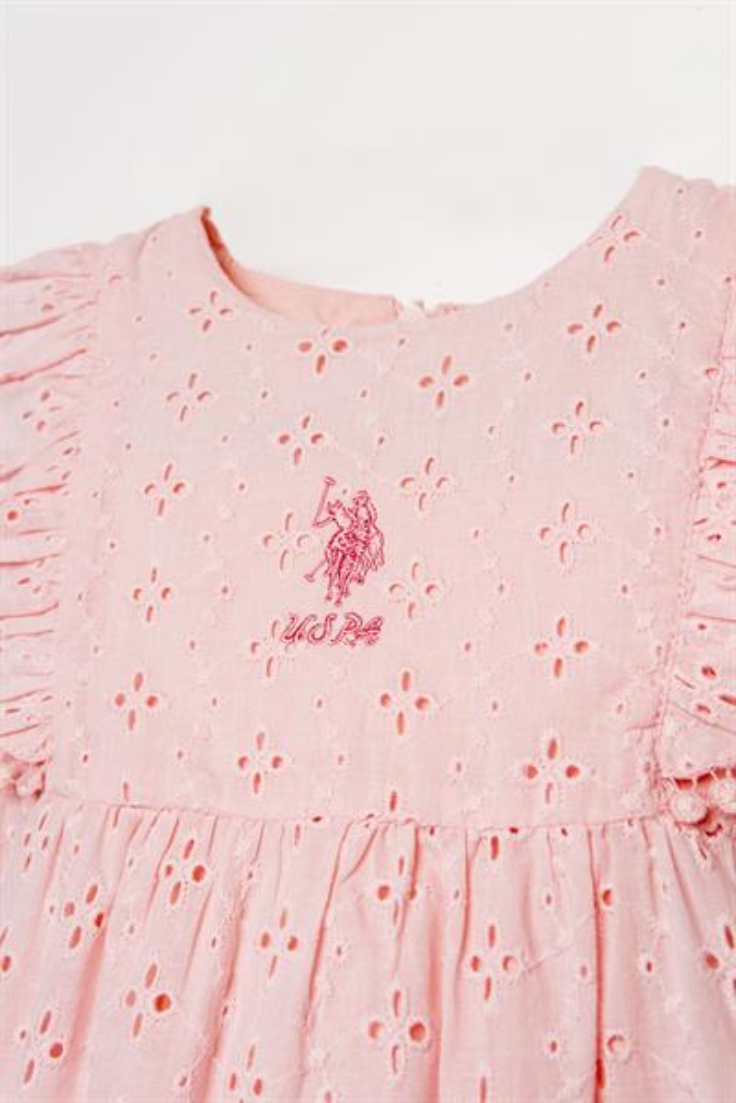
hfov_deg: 29.9
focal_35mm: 45
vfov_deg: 43.6
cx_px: 368
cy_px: 552
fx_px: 1380
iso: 125
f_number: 7.1
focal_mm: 30
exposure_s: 1/160
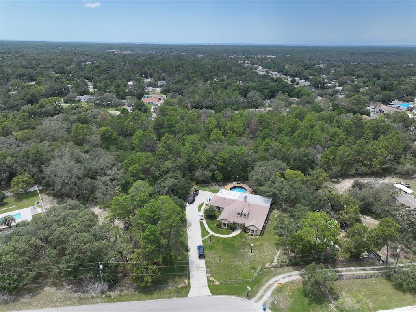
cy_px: 156
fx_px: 288
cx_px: 208
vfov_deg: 56.8
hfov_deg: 71.6
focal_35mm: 24
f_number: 3.2
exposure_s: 1/2000
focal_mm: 12.29
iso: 100
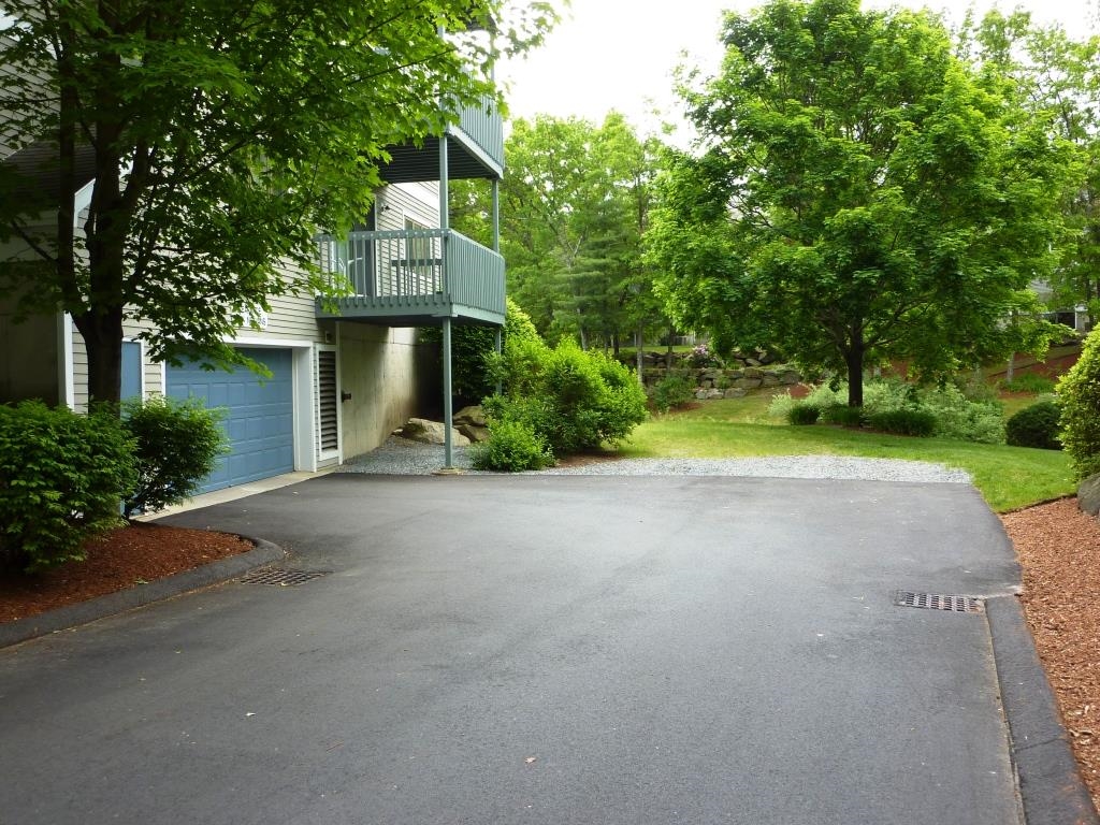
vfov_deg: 44.2
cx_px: 550
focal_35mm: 32
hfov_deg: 56.8
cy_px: 412
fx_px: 1017
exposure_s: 1/125
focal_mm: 5.3
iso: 80
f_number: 4
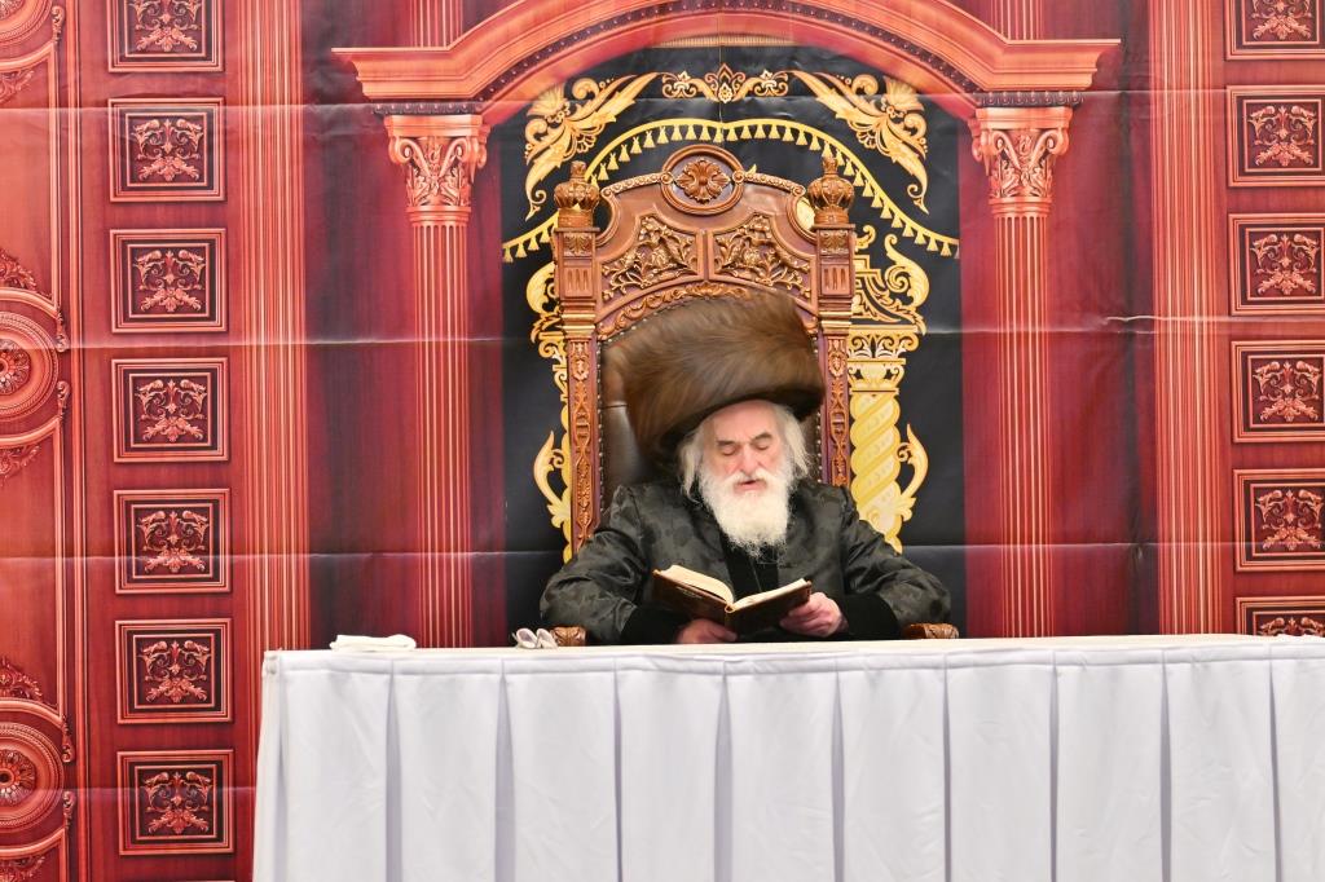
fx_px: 5224
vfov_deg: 9.7
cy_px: 441
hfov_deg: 14.5
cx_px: 662
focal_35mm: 142
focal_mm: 95
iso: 800
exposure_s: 1/125
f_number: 2.8
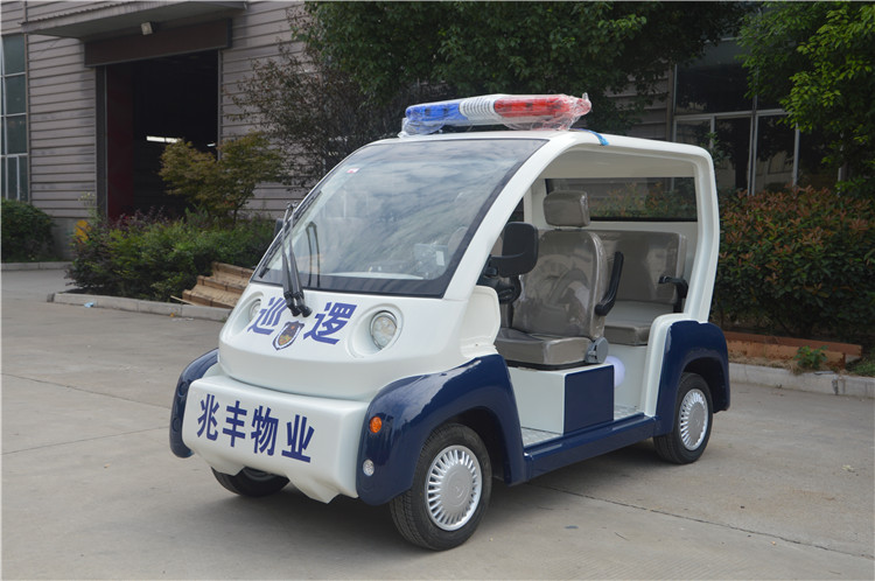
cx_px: 438
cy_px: 290
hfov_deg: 46.5
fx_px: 1019
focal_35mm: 42
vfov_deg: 31.8
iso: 100
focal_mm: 28
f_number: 6.3
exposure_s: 1/160
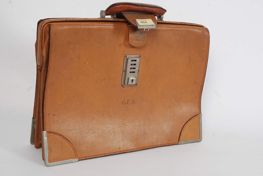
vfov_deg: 25.8
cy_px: 88
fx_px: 384
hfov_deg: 37.8
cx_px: 132
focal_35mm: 52
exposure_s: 1/60
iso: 200
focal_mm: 35
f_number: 9
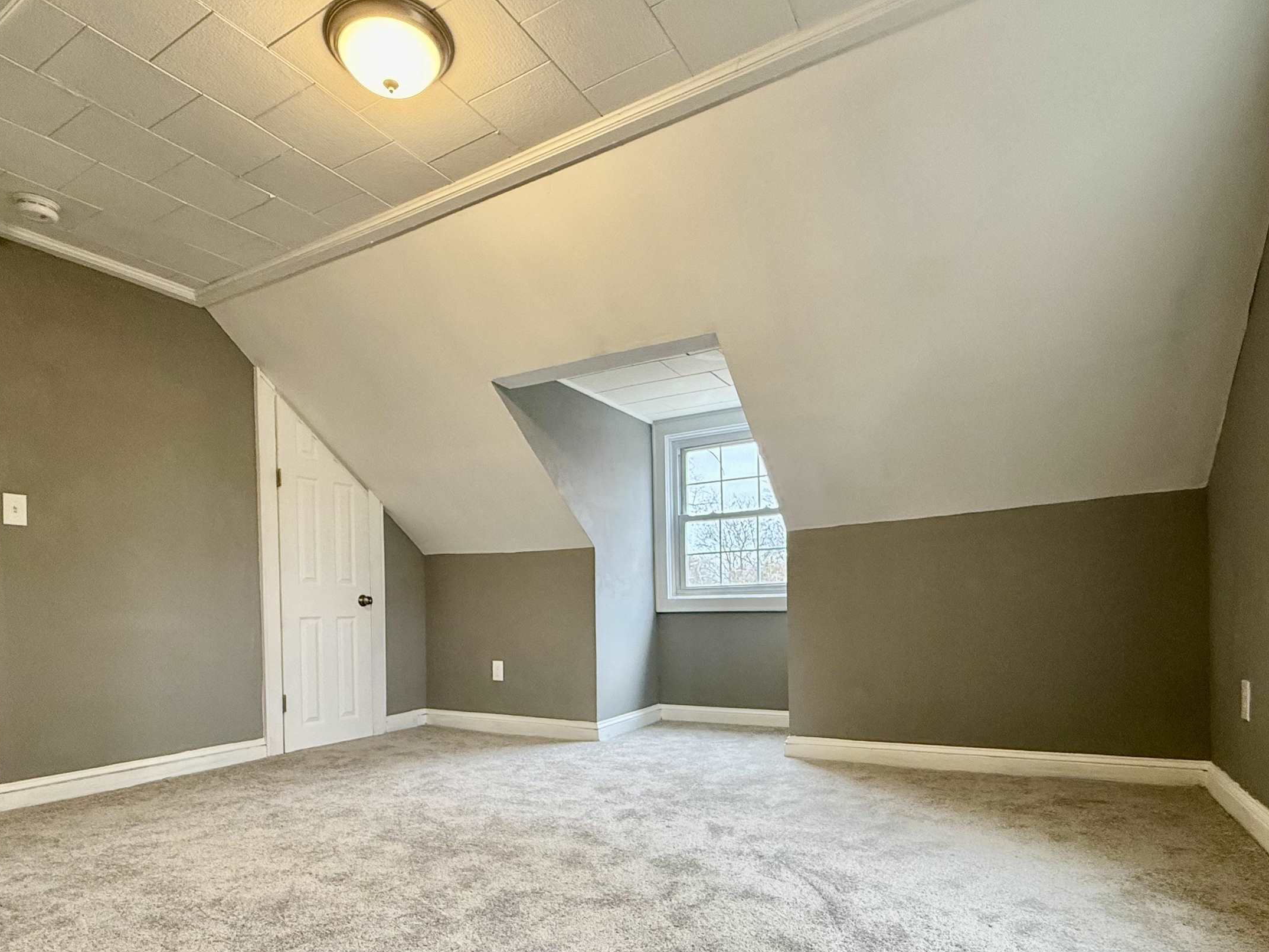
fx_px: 733
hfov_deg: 81.6
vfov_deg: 64.6
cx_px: 587
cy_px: 619
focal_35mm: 20
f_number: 2.2
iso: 250
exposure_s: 1/120
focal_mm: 2.22
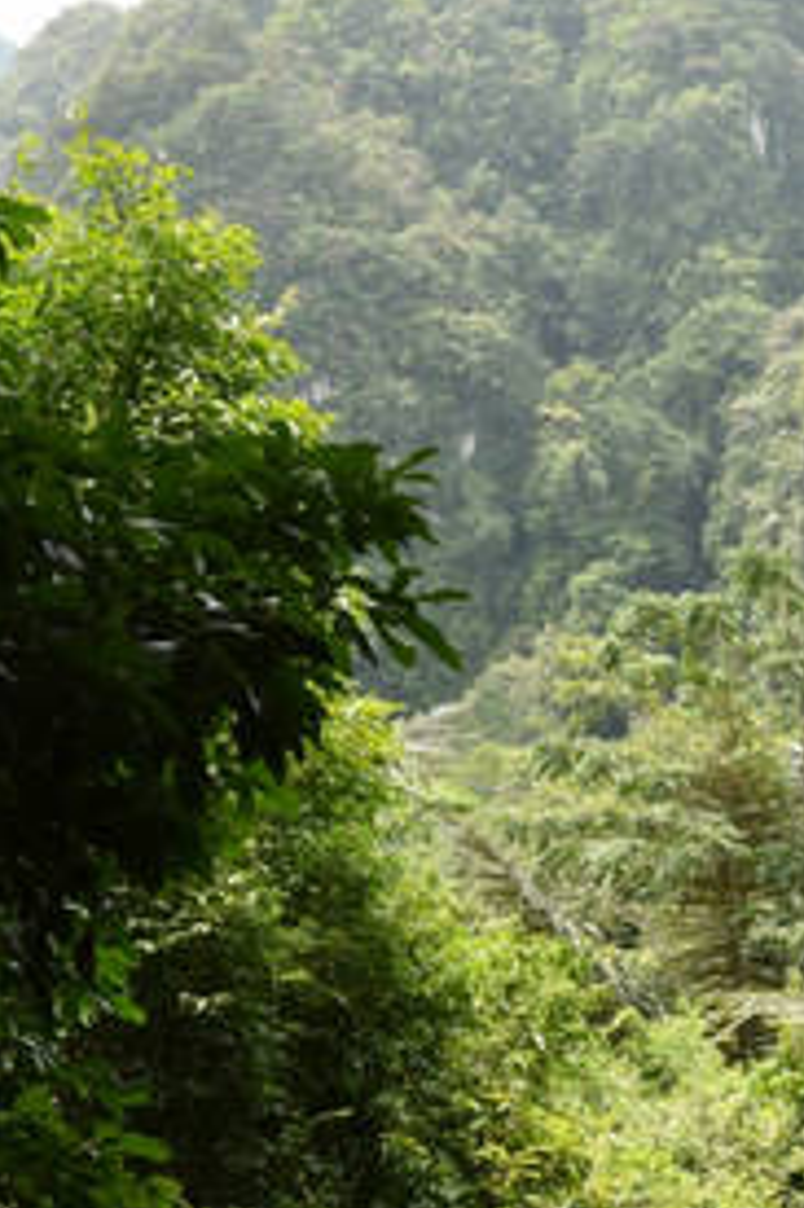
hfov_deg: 18.7
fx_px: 2415
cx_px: 683
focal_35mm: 72
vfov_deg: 28.1
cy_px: 523
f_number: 7.1
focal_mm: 22
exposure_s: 1/640
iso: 800
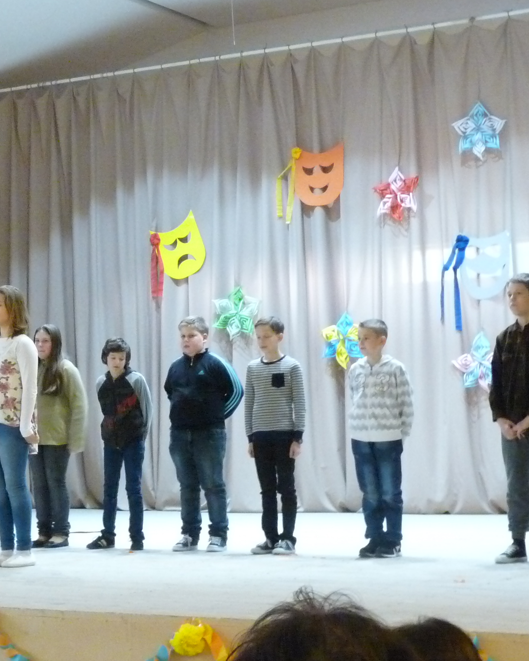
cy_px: 185
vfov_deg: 21.1
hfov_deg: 16.8
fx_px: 1761
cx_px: 46
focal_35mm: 90
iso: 800
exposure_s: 1/20
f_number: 3
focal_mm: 8
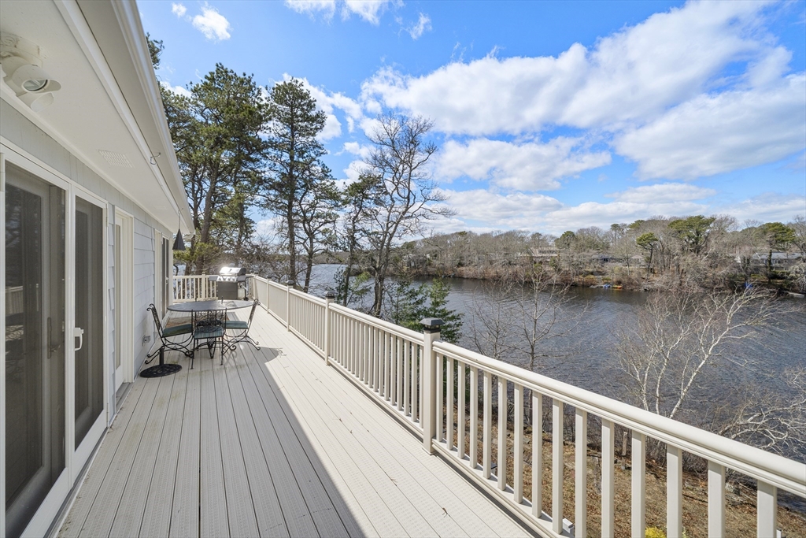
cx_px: 403
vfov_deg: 85.4
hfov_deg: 108.3
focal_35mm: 13
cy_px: 269
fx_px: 291
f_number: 7.1
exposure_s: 1/3200
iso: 320
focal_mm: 13
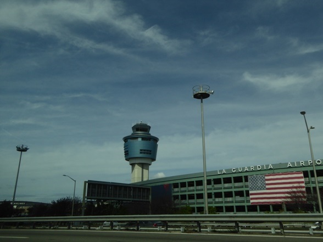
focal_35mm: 31
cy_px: 121
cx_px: 162
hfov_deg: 58.4
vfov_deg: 45.4
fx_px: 289
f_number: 4
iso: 100
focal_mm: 5.4
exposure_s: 1/2000
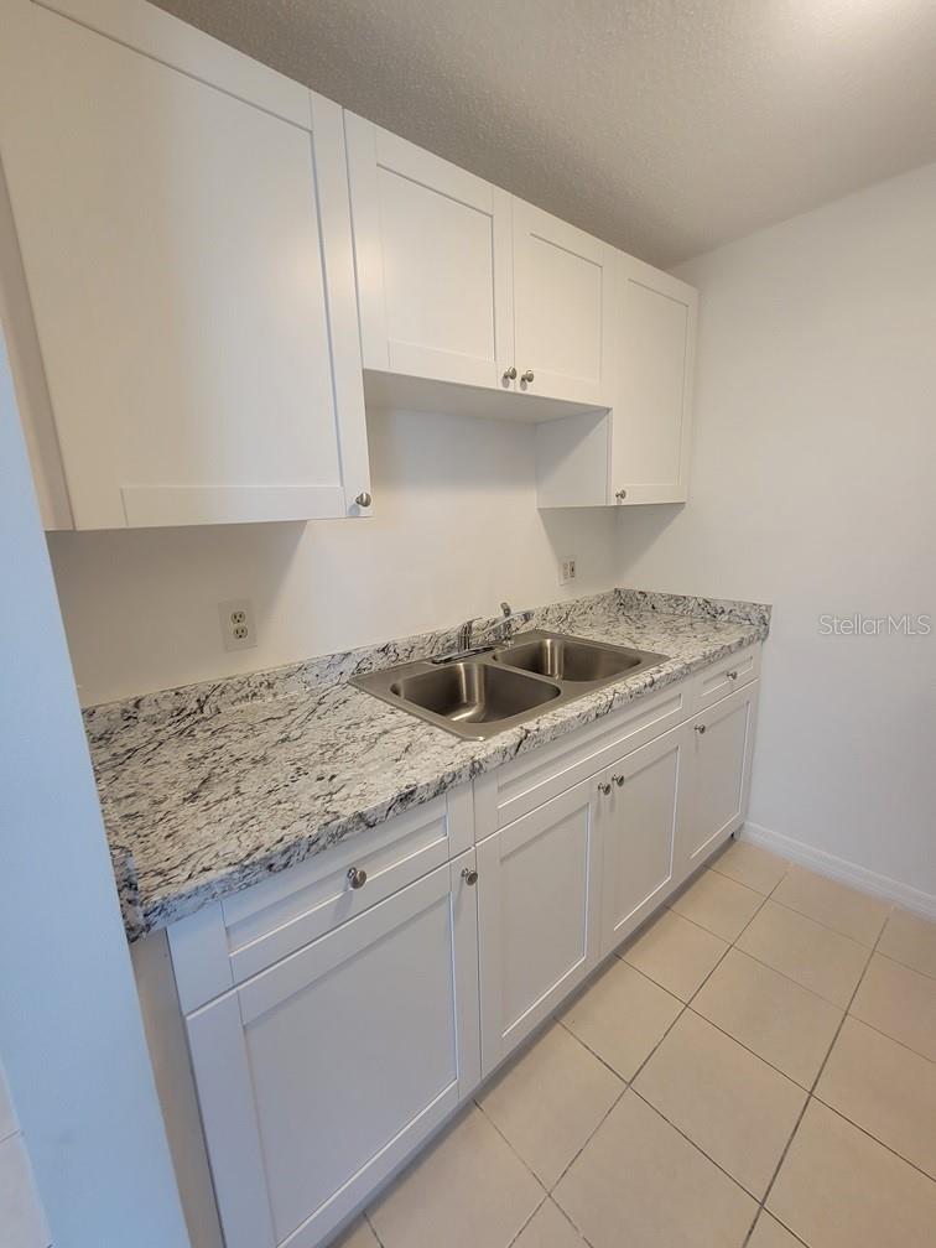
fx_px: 469
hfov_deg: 89.9
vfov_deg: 106.2
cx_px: 468
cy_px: 624
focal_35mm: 13
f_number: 2.2
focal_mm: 2.2
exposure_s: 1/60
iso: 125
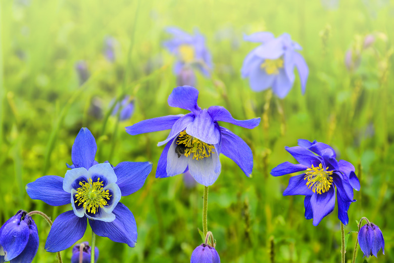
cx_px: 197
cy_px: 132
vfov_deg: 8.7
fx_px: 1724
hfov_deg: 13.0
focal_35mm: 158
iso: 400
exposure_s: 1/200
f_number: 11
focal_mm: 105
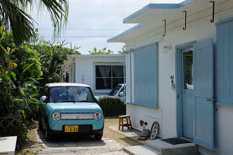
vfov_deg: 25.5
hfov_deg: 37.5
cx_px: 116
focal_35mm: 53
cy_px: 78
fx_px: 343
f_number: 5.6
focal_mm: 35
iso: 400
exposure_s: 1/1600
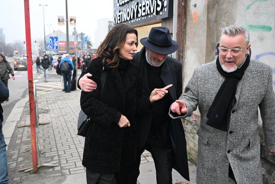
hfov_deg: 54.4
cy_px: 92
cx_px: 138
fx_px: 267
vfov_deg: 37.9
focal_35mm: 35
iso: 6400
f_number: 4.5
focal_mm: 35
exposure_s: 1/500
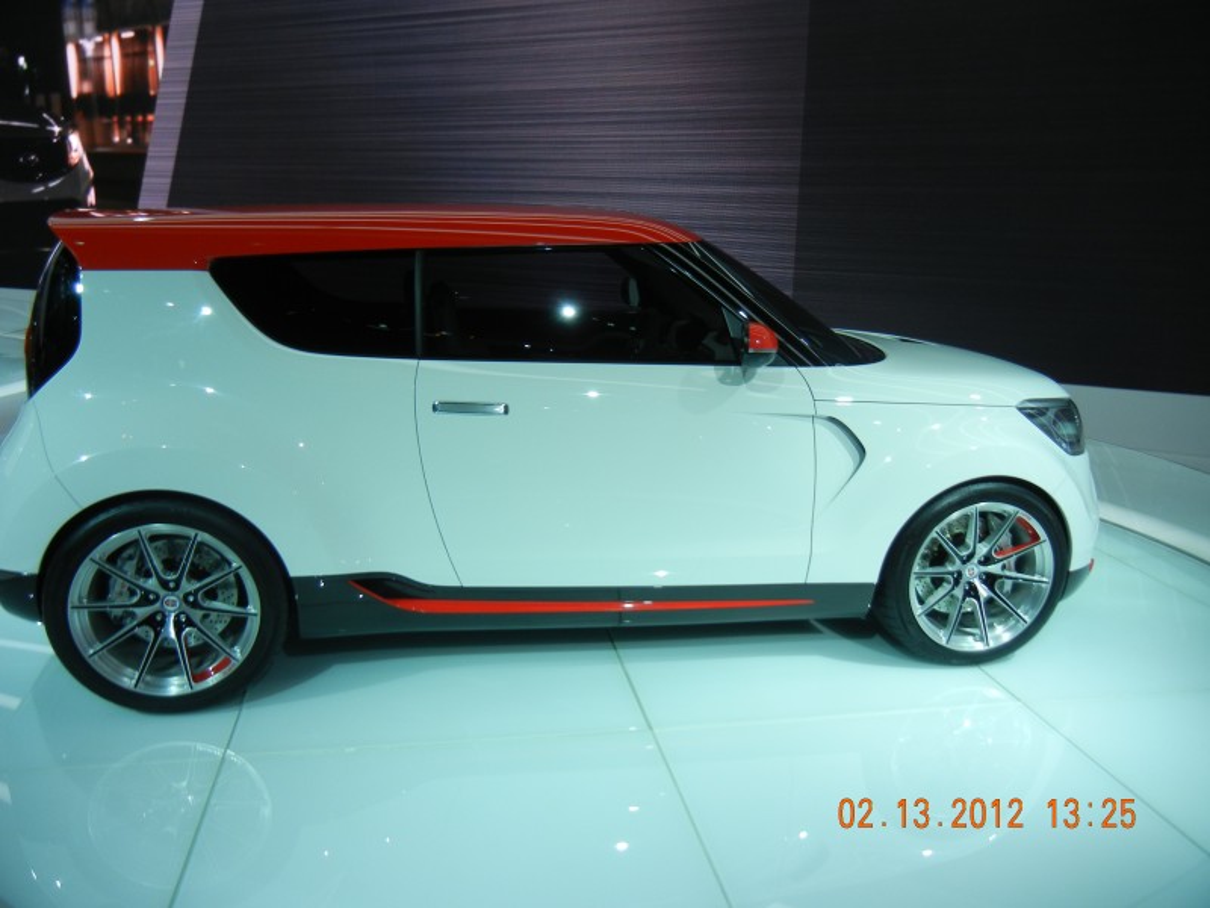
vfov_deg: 46.8
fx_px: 1049
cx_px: 605
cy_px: 454
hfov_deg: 60.0
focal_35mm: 30
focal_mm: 5.4
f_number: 3.5
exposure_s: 1/210
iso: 160
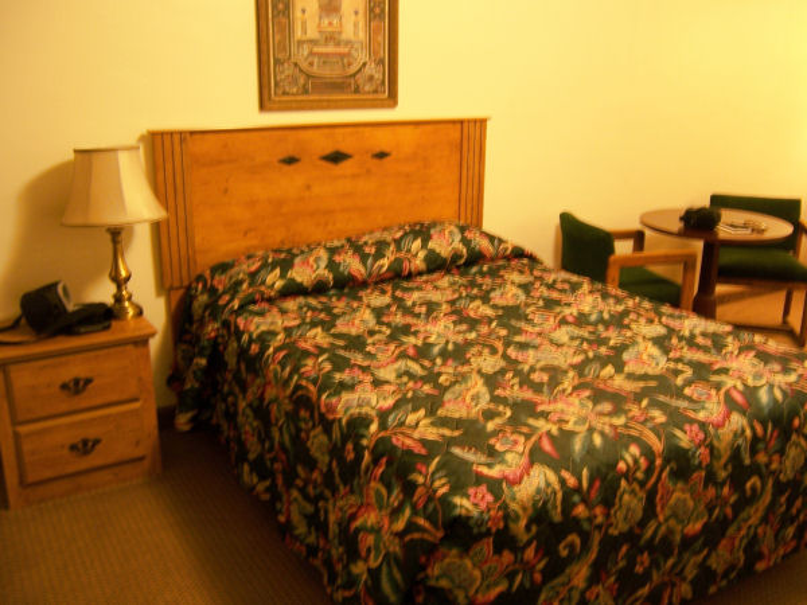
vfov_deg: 42.9
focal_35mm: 33
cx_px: 404
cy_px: 302
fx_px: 769
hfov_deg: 55.4
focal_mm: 5.5
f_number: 3.4
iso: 80
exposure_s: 1/2
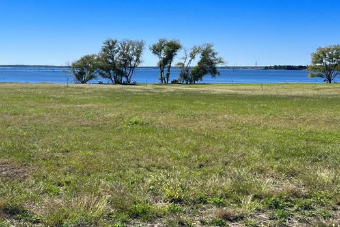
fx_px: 501
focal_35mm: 53
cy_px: 83
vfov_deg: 25.4
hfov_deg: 36.5
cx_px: 79
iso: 50
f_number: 1.5
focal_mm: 5.7
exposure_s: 1/6579
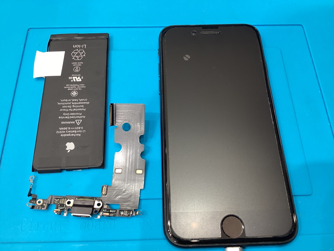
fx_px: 299
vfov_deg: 45.4
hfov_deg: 58.4
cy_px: 126
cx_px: 167
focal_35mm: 31
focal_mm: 3.3
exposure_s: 1/50
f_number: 2.4
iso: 80
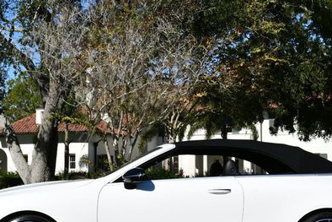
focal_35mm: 78
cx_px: 177
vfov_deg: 17.5
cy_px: 138
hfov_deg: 26.0
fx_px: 720
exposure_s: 1/320
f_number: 9
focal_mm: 24
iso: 100
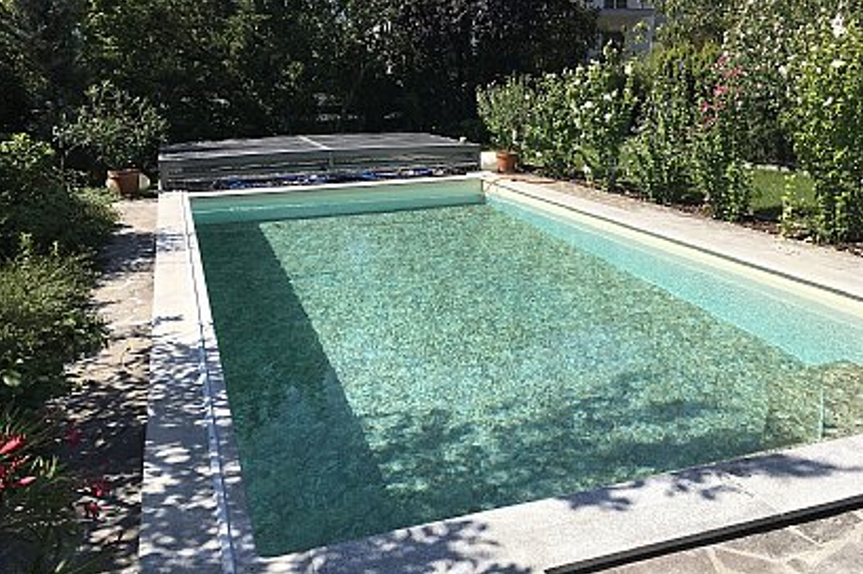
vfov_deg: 42.2
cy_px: 318
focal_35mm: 31
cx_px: 435
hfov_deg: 60.3
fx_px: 743
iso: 25
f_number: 2.2
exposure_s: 1/1709
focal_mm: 4.15
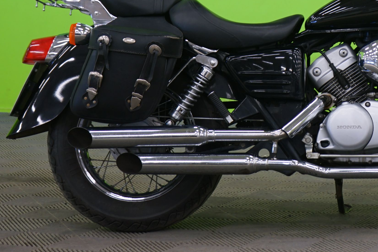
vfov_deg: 10.4
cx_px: 344
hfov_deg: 15.5
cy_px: -17
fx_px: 1375
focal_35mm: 131
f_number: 5
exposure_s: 1/8
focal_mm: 55
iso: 400
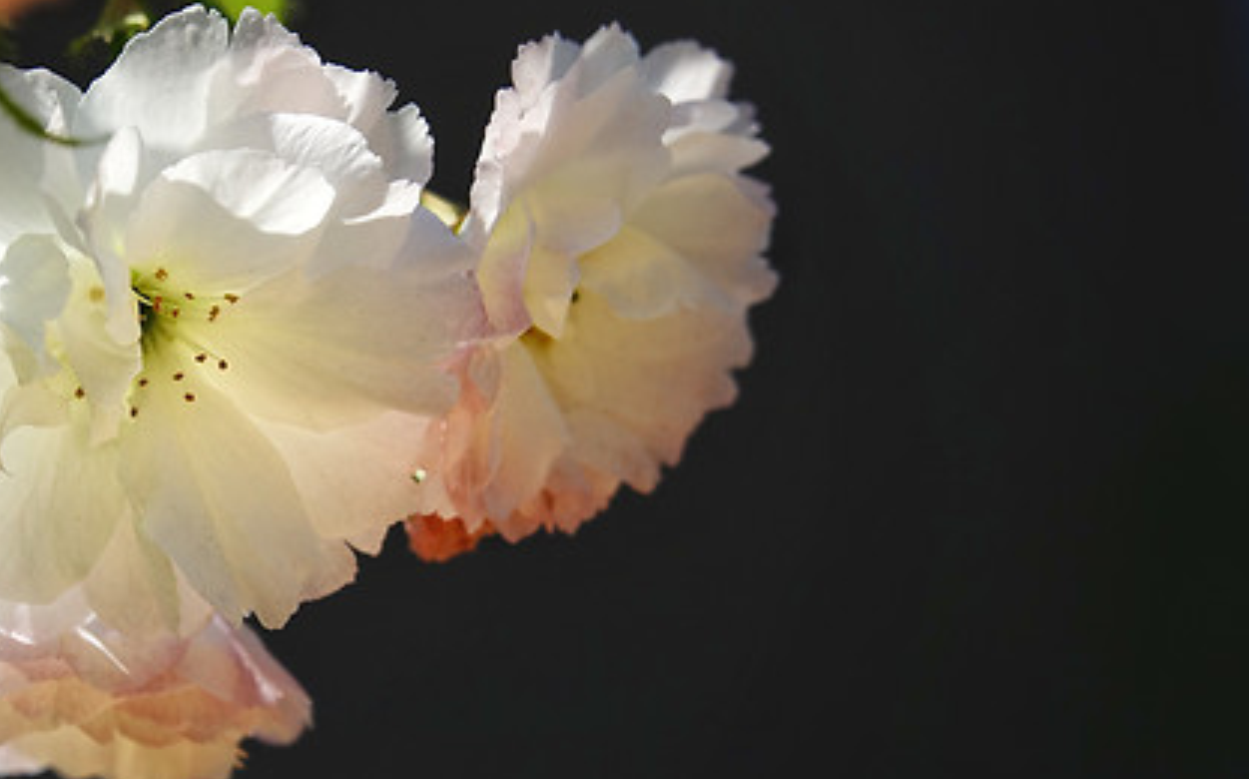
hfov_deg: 3.3
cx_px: 344
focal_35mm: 645
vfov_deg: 2.0
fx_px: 21941
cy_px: 478
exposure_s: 1/1250
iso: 100
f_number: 4
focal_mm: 151.11
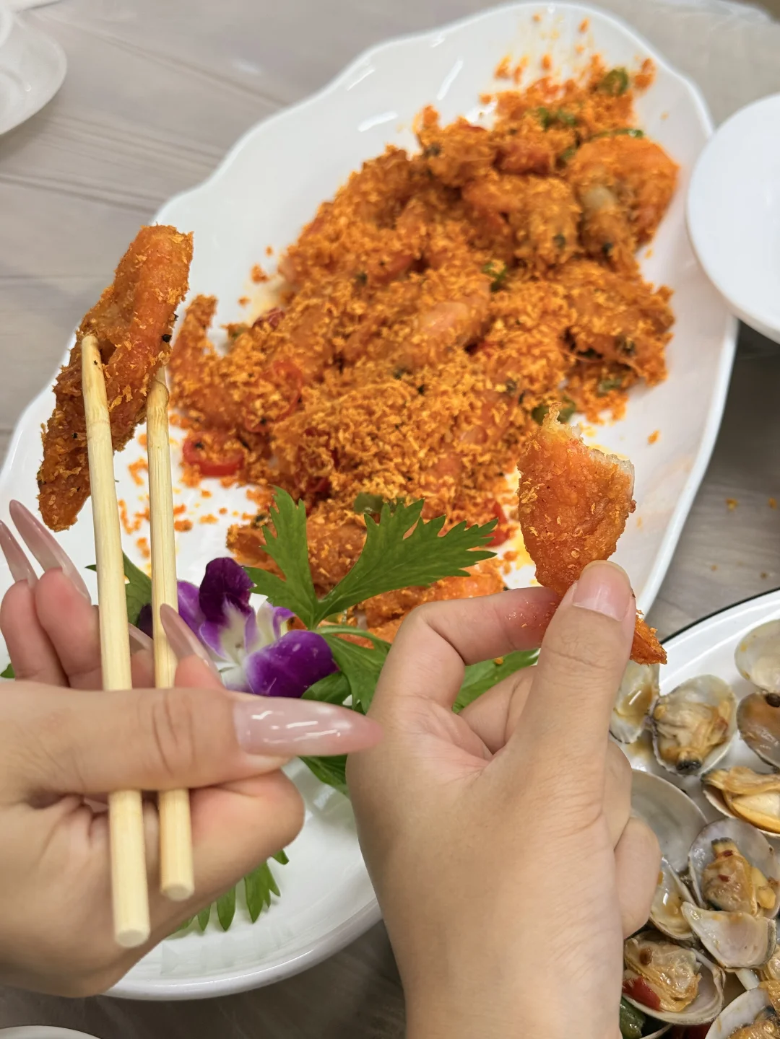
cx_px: 390
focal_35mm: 48
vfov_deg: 39.7
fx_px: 1442
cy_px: 520
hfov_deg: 30.3
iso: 50
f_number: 1.78
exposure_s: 1/121
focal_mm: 6.76
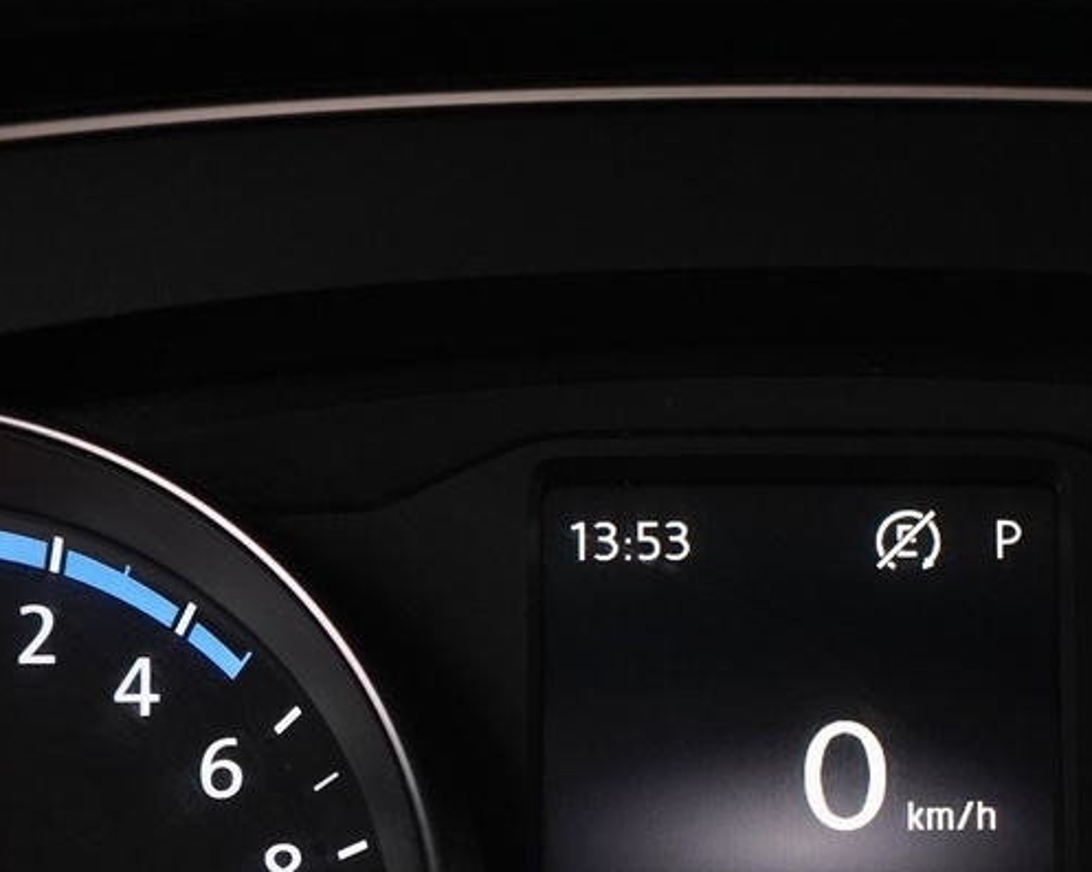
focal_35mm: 101
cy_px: 837
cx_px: 879
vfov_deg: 15.0
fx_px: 3262
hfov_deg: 18.8
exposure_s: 1/80
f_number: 4
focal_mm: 33
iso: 4000
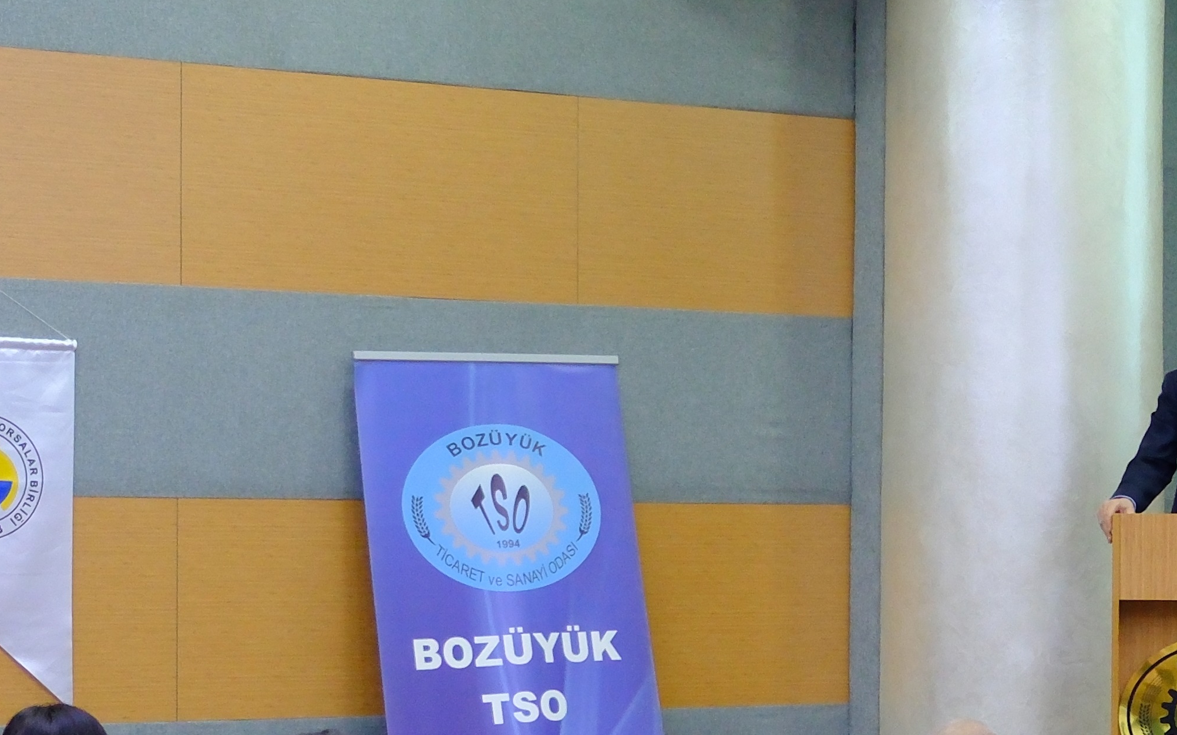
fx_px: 3656
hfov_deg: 17.9
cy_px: 589
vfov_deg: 11.4
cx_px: 1148
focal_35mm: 114
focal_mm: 19.6
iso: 1250
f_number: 2.8
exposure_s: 1/100
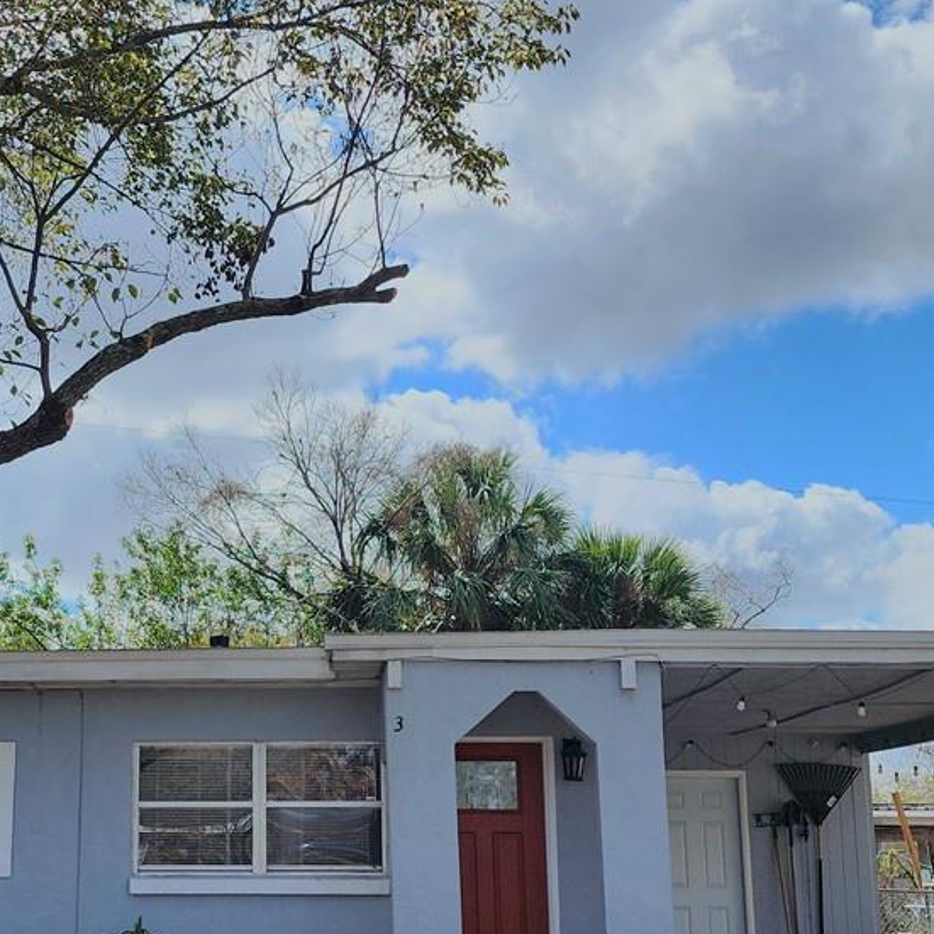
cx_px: 210
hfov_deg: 28.6
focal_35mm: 59
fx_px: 1801
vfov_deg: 29.1
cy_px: 509
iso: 12
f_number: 1.8
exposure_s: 1/1667
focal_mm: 6.4
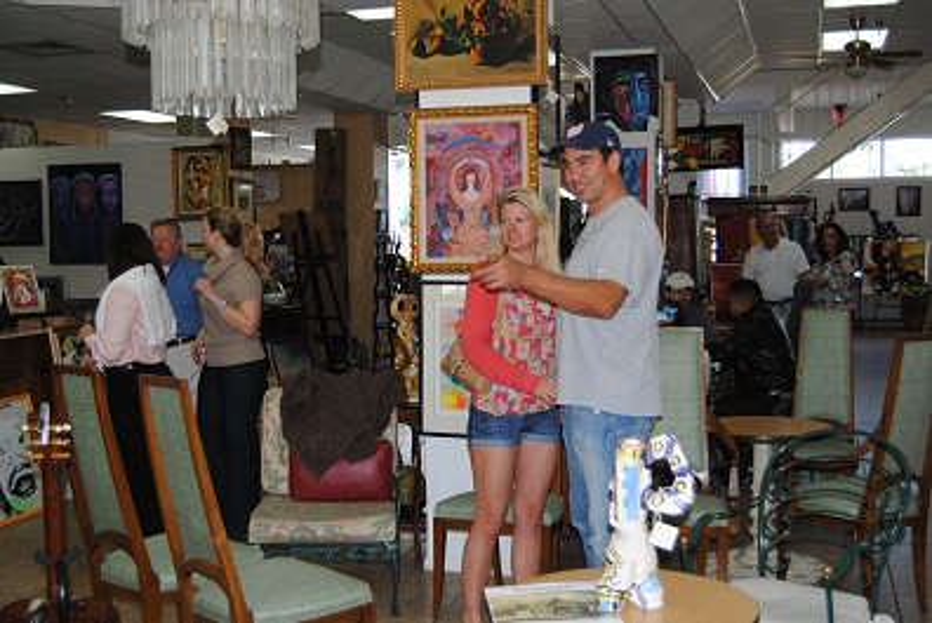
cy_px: 312
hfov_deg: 42.3
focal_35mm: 46
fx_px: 1205
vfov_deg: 29.0
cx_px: 466
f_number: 4.2
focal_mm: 31
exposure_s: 1/60
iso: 200
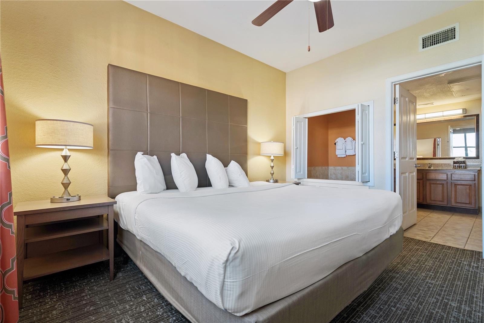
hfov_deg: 96.7
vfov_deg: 73.8
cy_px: 162
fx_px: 215
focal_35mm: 16
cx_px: 242
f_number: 10
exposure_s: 1/13
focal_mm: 16
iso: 100
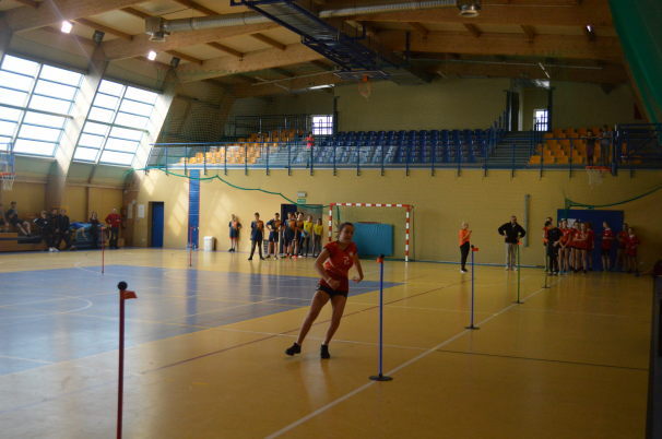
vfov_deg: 34.1
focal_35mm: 39
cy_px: 220
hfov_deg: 49.6
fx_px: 716
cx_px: 331
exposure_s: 1/500
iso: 1800
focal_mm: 26
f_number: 4.2
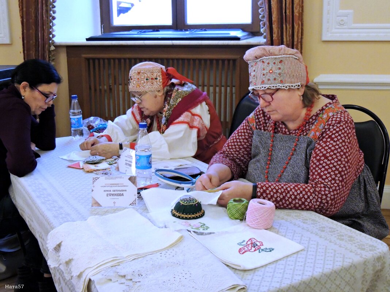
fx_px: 484
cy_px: 146
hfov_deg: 43.9
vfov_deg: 33.6
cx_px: 195
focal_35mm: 43
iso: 1100
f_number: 3.4
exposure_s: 1/50
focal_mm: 7.6
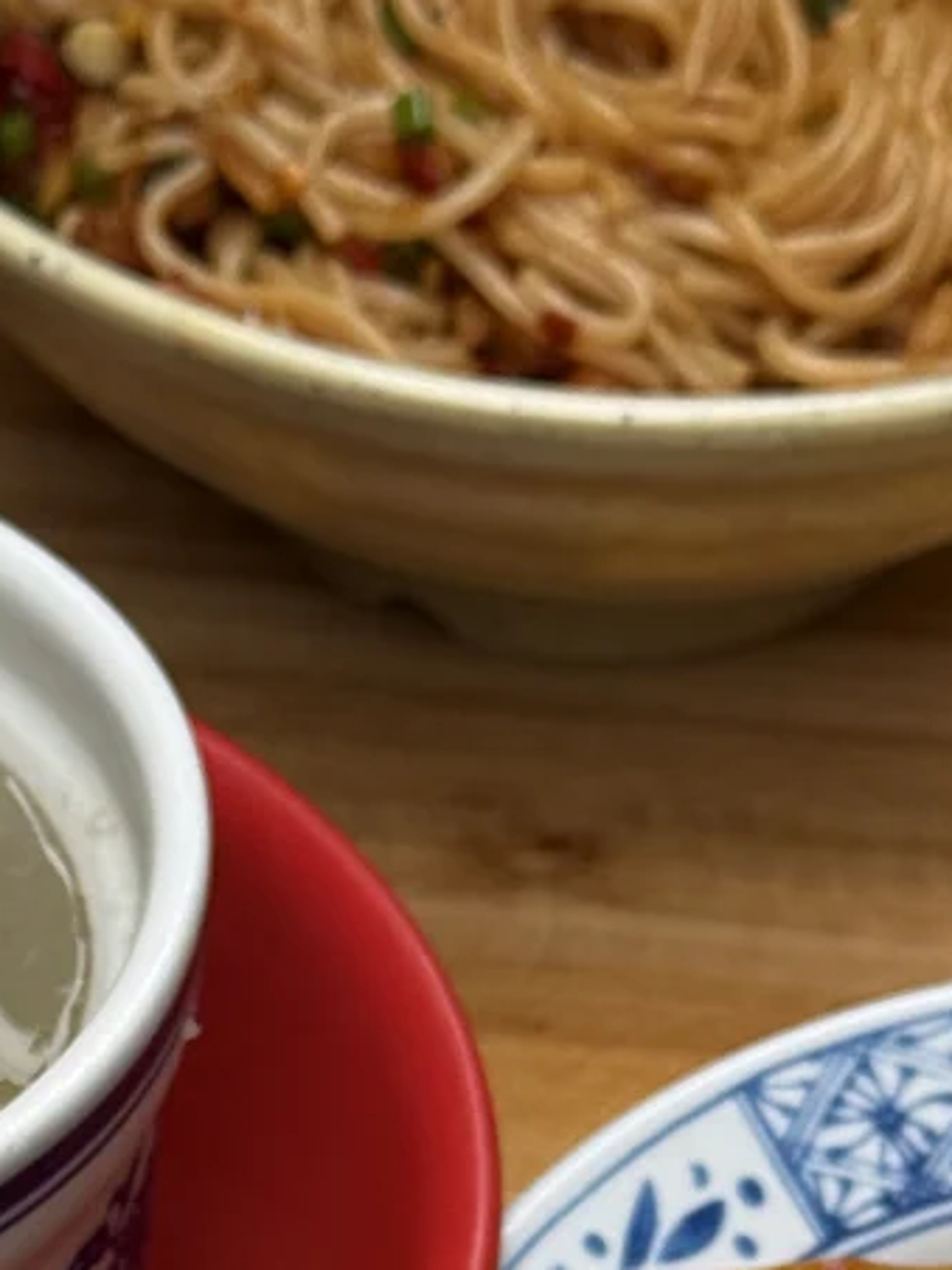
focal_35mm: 153
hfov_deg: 9.7
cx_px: 95
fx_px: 5610
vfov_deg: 12.4
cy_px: 1765
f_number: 1.78
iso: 80
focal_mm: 6.76
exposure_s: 1/706
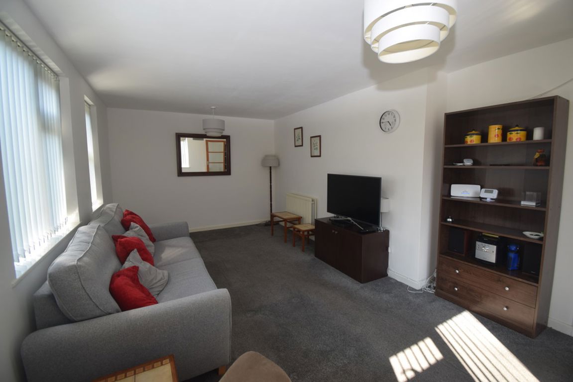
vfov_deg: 77.4
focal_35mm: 15
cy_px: 191
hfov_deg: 100.4
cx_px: 286
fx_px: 239
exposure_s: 1/125
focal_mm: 10
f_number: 5.6
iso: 400
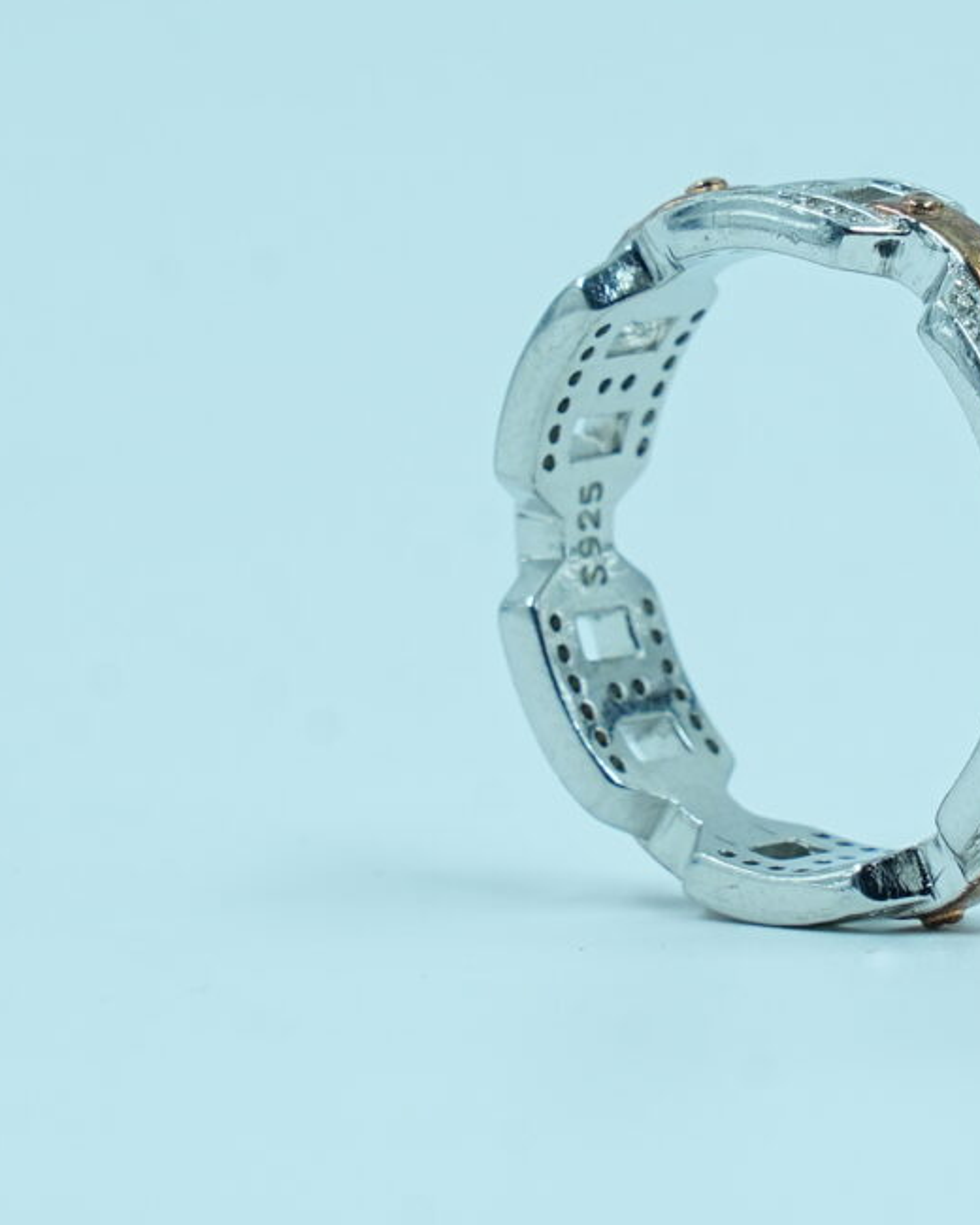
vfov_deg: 5.0
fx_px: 14067
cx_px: 733
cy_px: 391
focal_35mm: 388
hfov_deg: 4.0
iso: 400
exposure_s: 1/125
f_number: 11
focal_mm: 105
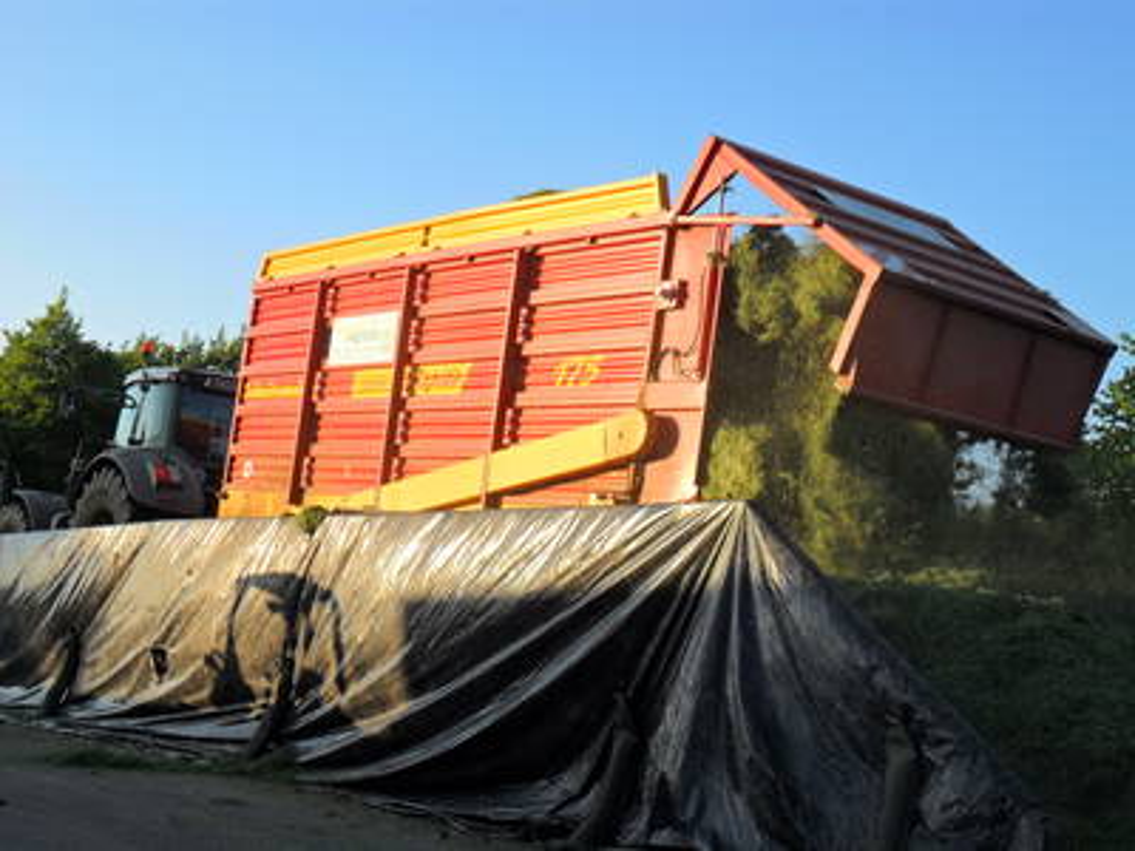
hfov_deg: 36.8
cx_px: 568
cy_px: 426
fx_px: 1705
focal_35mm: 52
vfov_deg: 28.0
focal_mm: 9.3
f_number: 5
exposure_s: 1/250
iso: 100
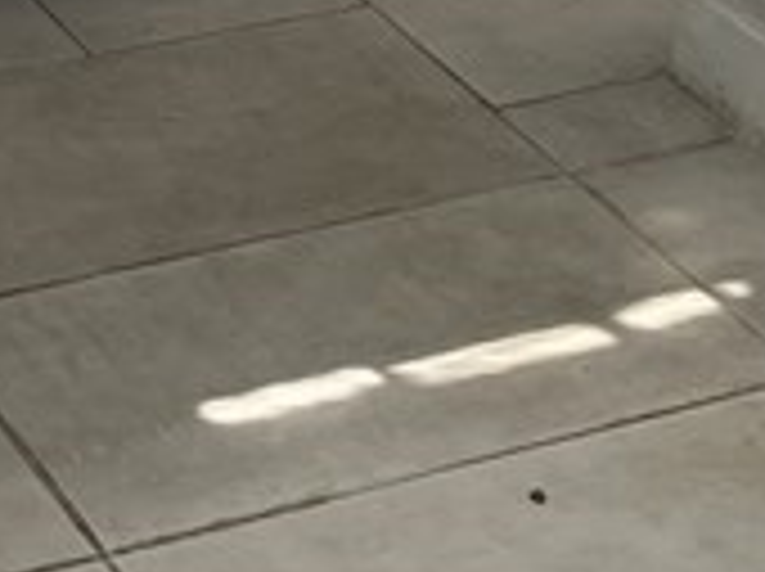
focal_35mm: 157
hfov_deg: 12.4
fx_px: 3465
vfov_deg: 8.1
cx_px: -58
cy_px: -1139
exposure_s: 1/120
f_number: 1.6
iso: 40
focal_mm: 4.2
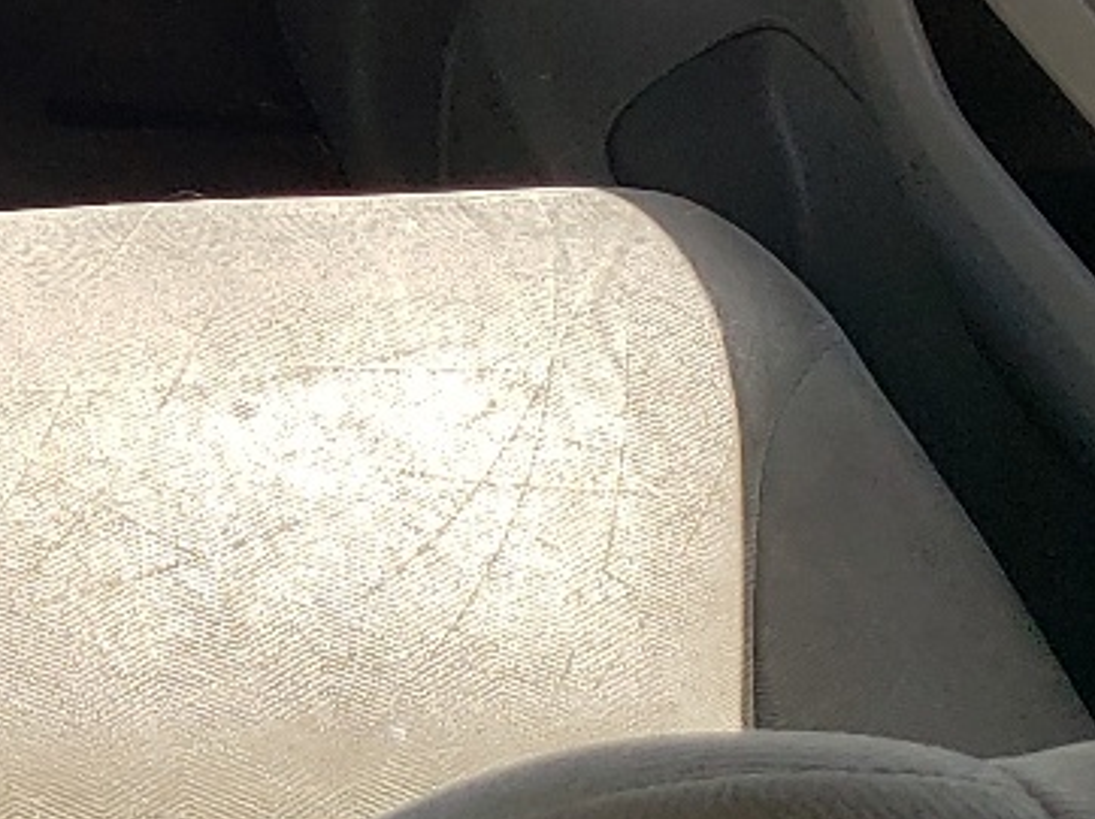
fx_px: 3635
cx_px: -1053
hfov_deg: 14.4
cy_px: 63
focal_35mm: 115
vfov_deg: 12.8
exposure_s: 1/476
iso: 50
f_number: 1.5
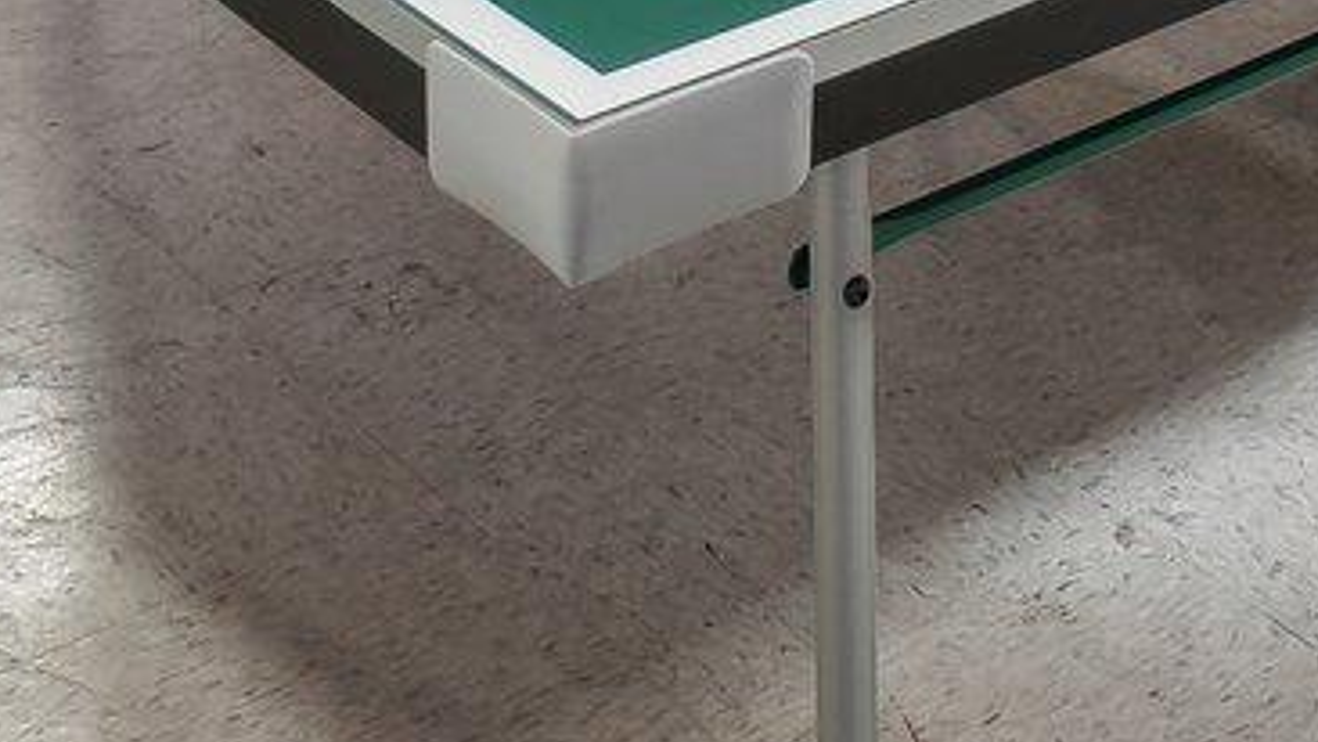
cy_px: -1468
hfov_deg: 23.1
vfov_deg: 10.2
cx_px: 1336
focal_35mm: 88
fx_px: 3076
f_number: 7.1
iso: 100
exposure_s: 1.6
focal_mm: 10
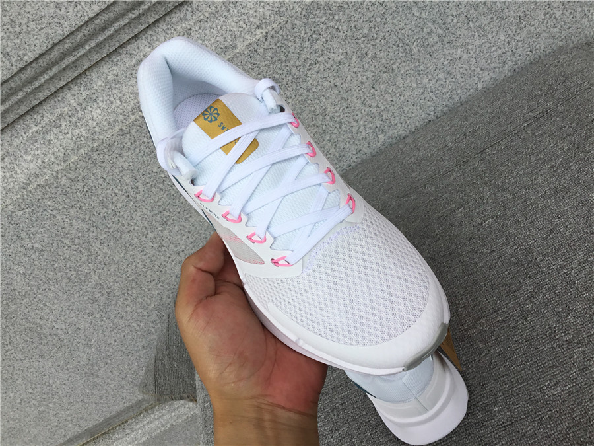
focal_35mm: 31
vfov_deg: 45.4
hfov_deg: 58.4
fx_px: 532
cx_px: 297
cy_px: 223
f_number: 2.4
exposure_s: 1/381
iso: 25
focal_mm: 3.3
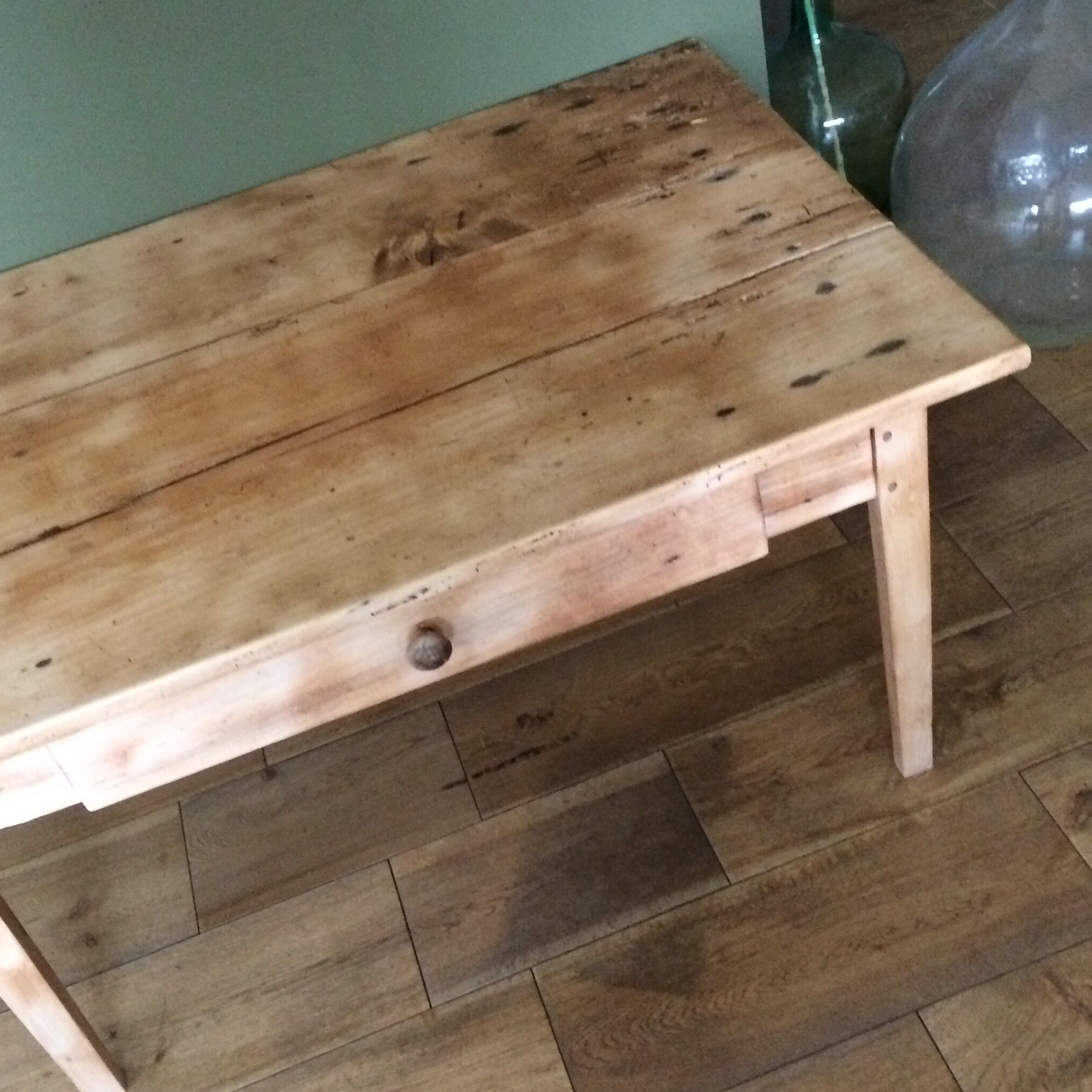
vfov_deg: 40.9
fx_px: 1463
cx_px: 554
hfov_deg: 40.9
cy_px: 528
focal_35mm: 41
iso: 320
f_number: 2.2
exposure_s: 1/25
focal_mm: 4.15
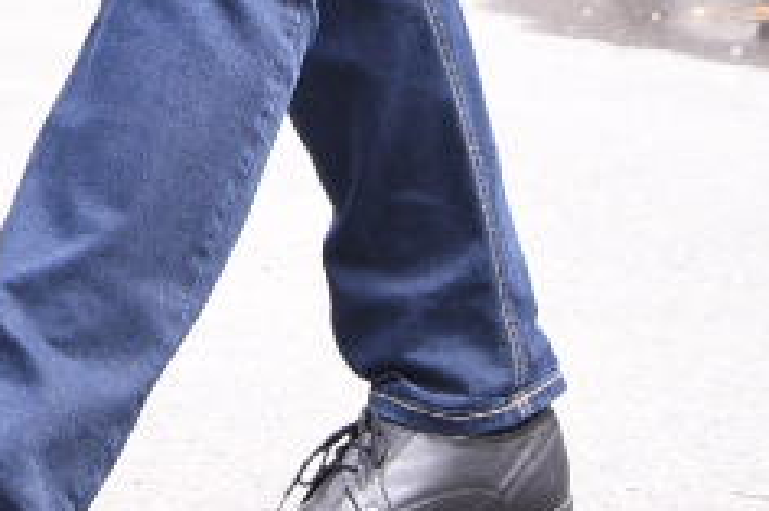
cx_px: 111
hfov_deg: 9.3
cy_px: -849
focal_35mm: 220
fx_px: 4696
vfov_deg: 5.9
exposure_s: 1/1000
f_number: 4
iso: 640
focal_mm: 32
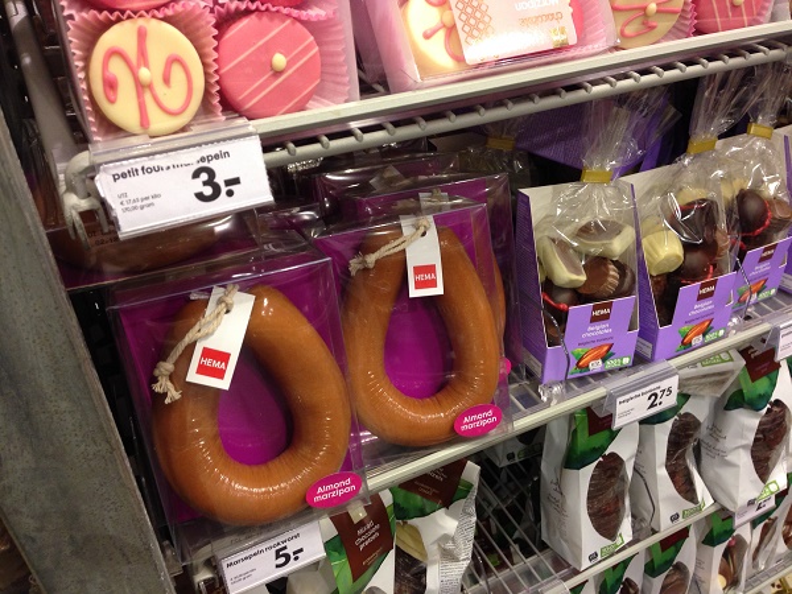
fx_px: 755
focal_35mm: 33
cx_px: 396
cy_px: 297
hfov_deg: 55.4
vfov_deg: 42.9
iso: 125
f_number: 2.4
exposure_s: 1/20
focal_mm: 4.12
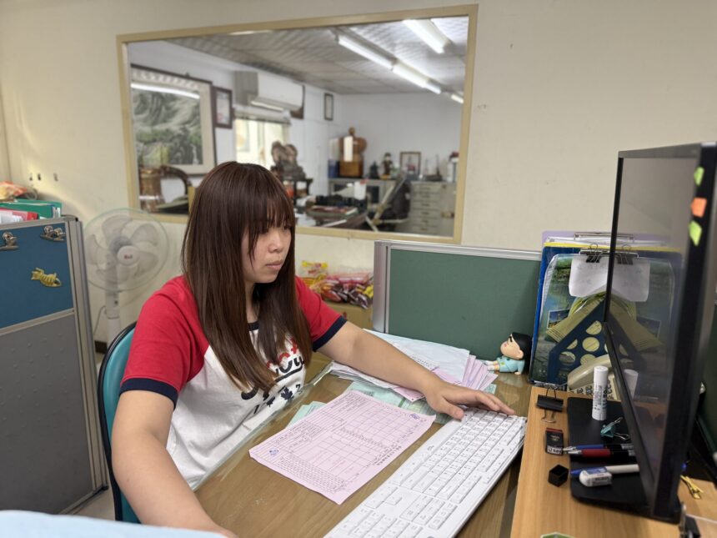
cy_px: 269
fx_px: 497
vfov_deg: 56.8
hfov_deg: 71.6
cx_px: 358
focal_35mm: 24
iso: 250
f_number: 1.78
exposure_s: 1/120
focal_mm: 6.76
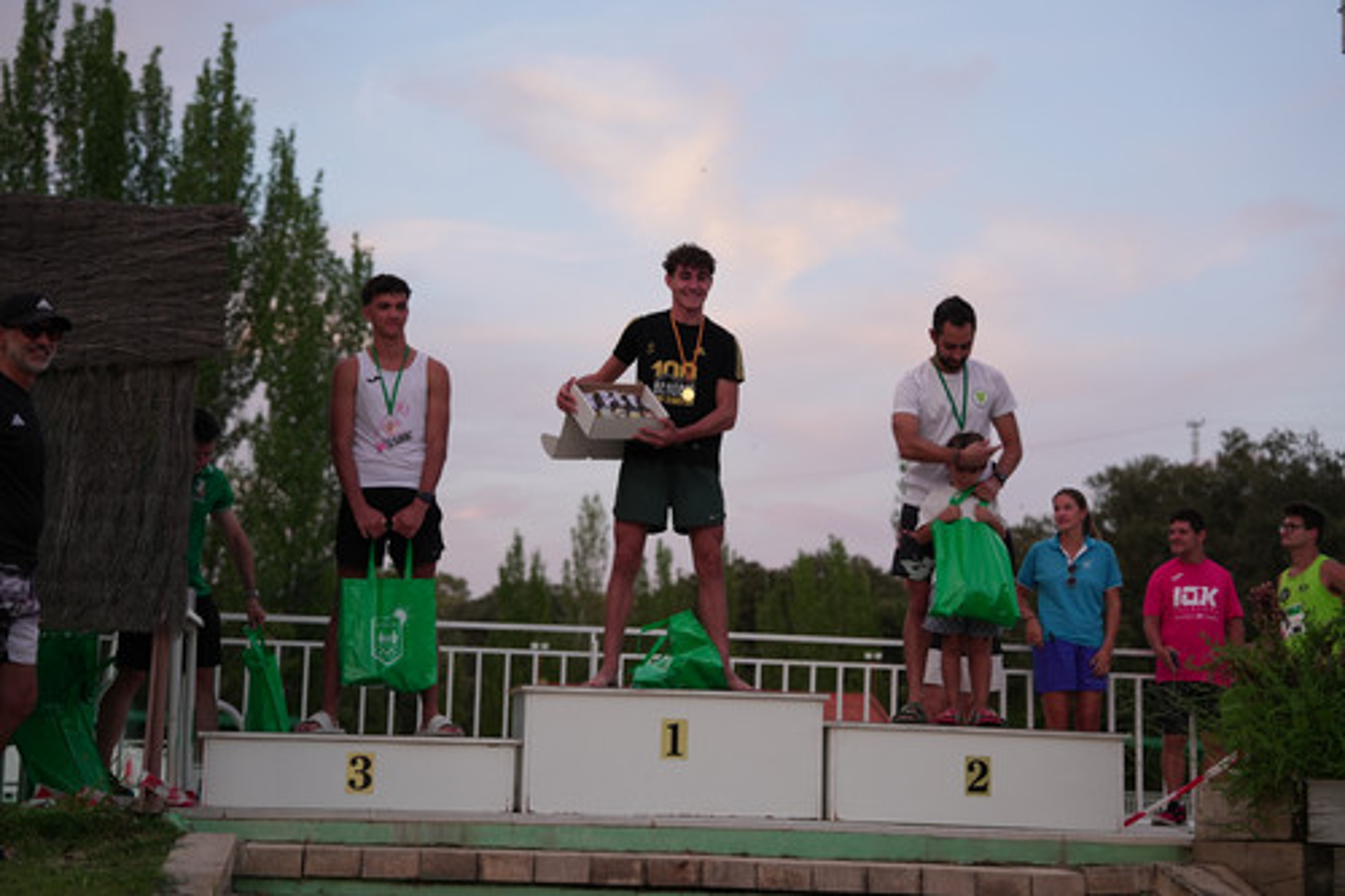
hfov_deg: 28.9
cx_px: 672
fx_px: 2614
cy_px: 448
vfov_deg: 19.4
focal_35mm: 70
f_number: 2.8
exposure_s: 1/500
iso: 500
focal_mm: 70
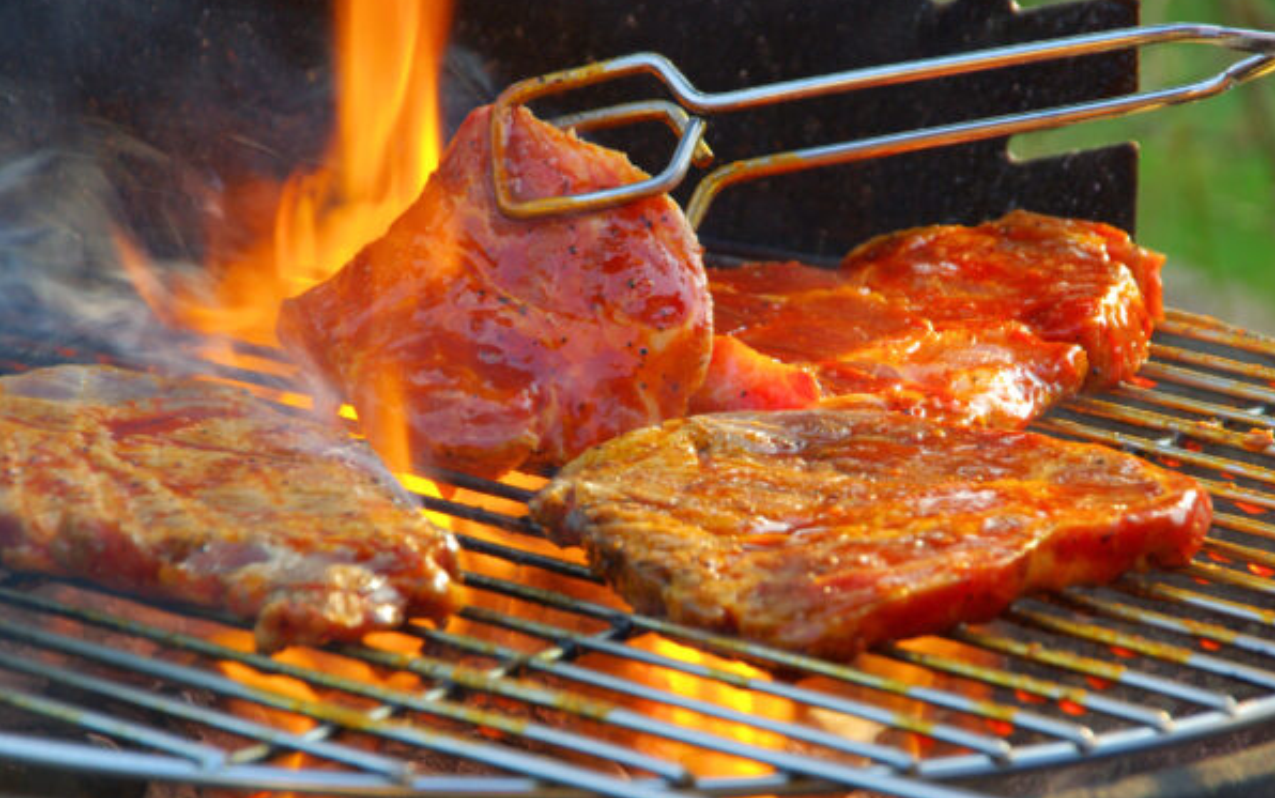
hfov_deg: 8.8
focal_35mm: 239
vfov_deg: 5.5
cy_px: 381
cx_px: 640
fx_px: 8291
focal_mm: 155
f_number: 8
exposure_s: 1/60
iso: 200
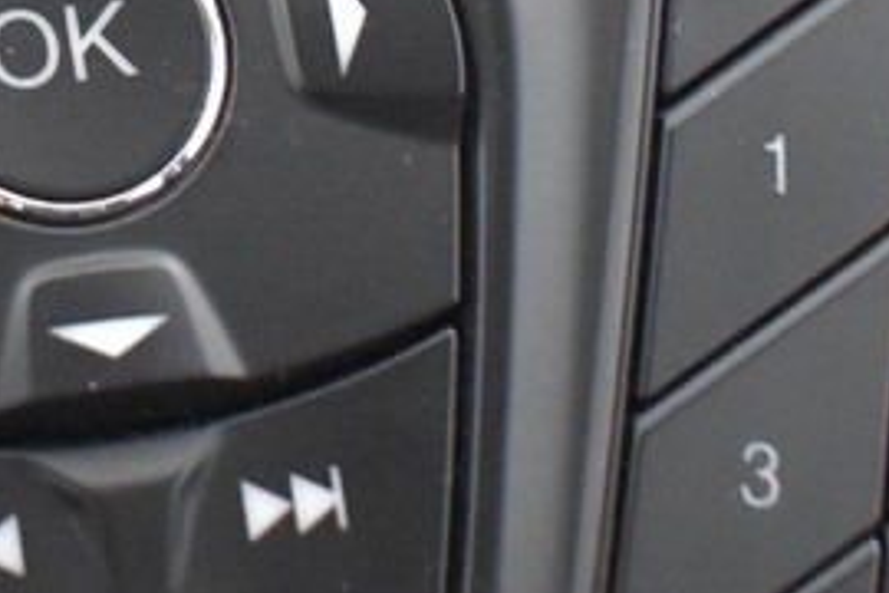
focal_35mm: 162
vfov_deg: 8.3
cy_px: -211
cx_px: -204
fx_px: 4000
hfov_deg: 12.4
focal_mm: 18
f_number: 3.5
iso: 3200
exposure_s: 1/20
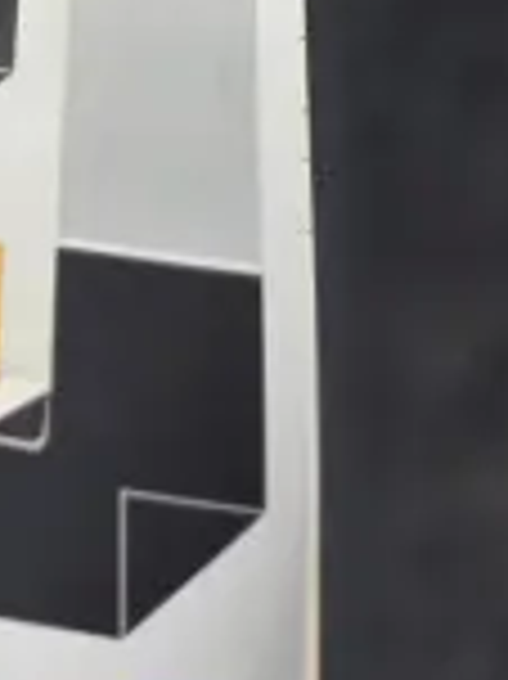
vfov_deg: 12.7
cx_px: -746
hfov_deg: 9.9
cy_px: -795
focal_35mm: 130
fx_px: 2547
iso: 64
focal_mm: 5.4
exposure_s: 1/100
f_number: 1.8
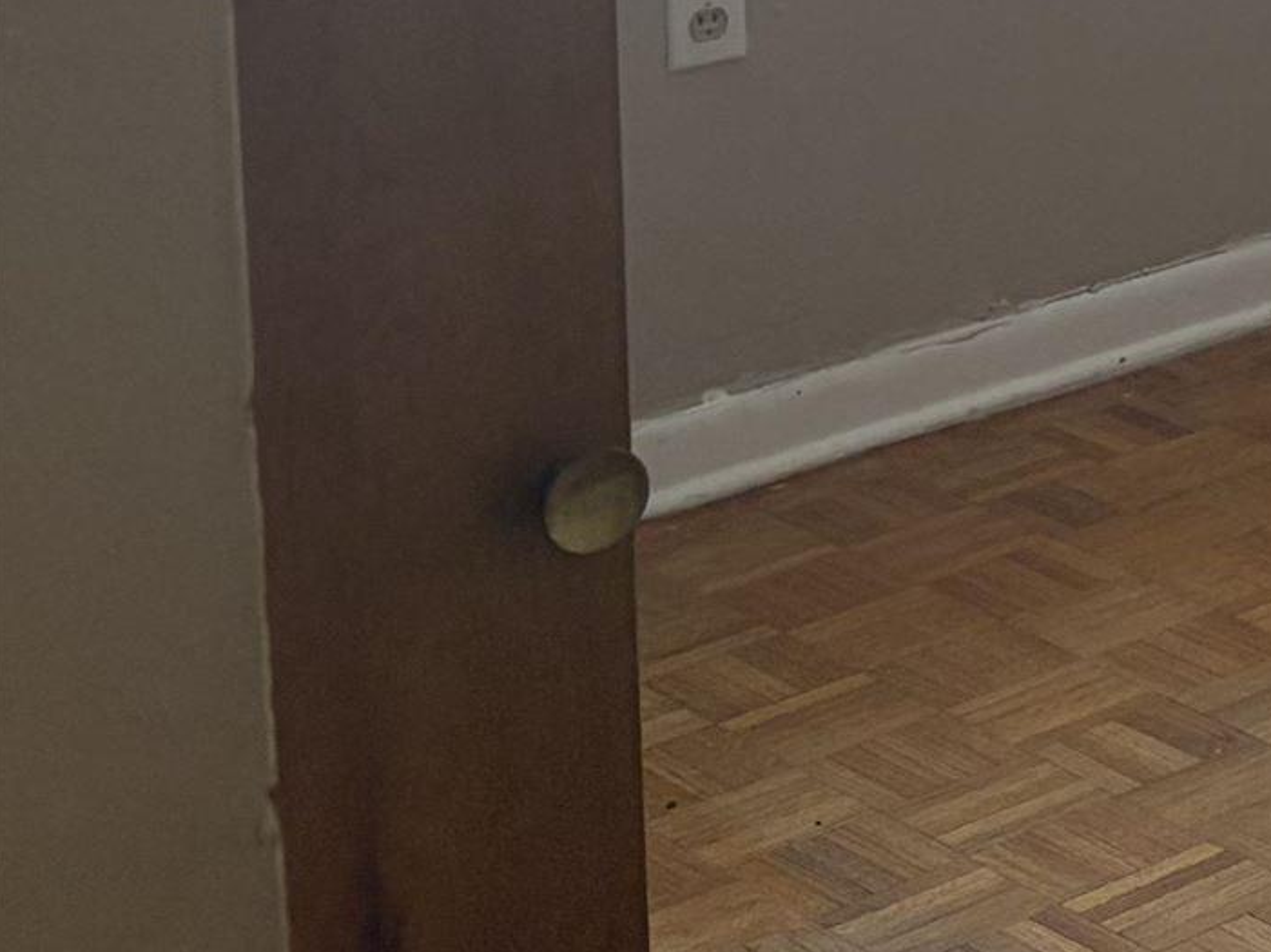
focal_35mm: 114
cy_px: -673
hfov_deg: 13.8
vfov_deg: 12.1
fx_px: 4184
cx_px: 2776
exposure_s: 1/99
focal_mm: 5.96
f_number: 1.6
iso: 125
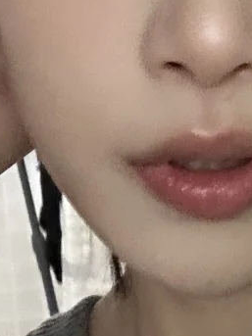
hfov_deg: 11.6
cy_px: -2
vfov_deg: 15.4
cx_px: 281
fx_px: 1224
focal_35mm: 126
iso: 640
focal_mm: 2.69
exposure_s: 1/16
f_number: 1.9
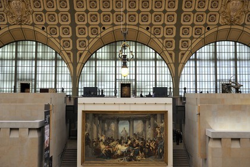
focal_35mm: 32
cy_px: 84
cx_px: 125
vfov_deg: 41.1
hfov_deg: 58.7
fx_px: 222
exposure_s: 1/60
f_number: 4
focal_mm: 32
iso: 400
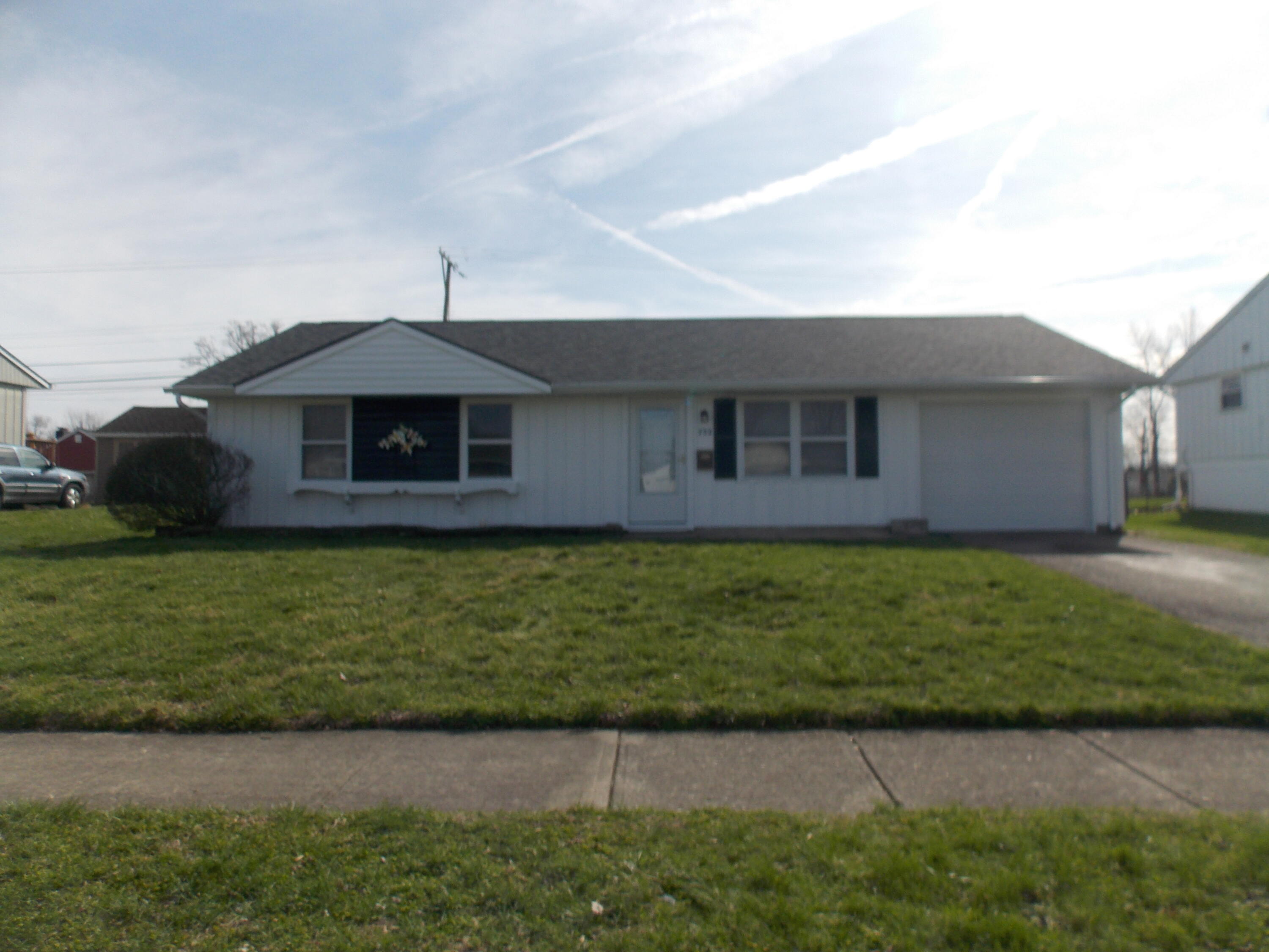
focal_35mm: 23
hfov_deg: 73.9
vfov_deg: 58.9
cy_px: 476
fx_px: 843
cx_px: 634
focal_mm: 4
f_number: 3.1
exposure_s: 1/1250
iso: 80
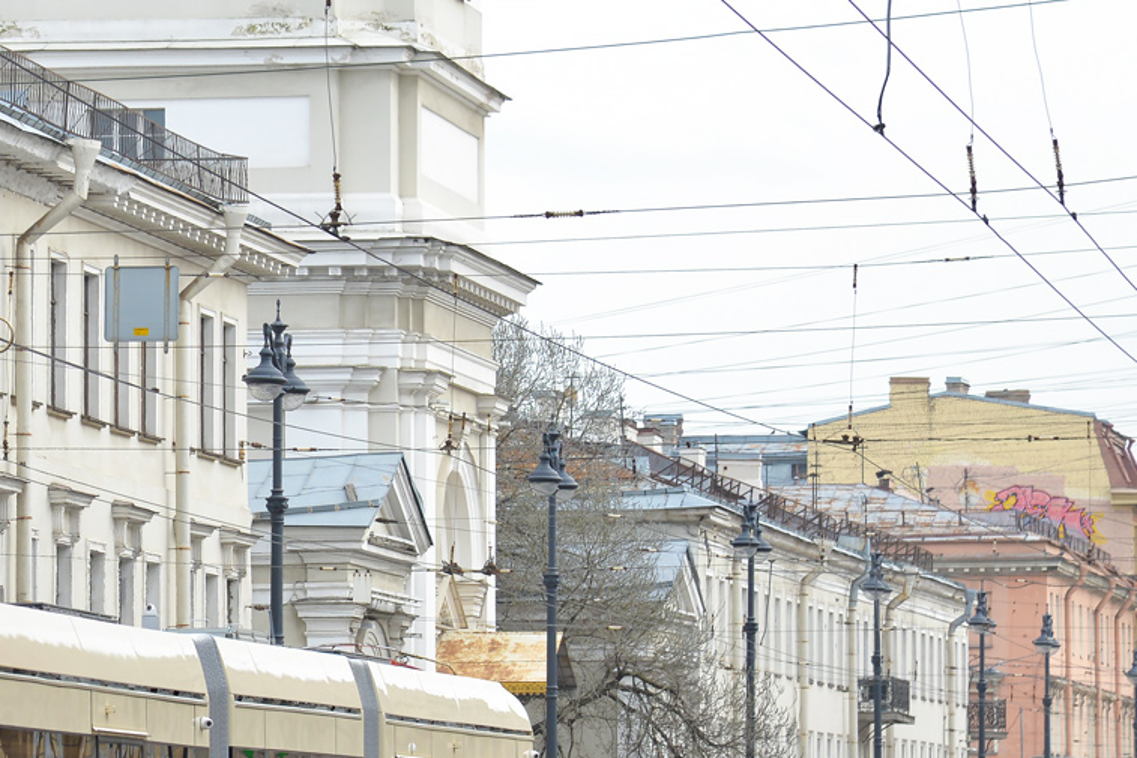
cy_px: 579
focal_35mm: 218
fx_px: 6886
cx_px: 33
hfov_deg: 9.4
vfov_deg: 6.3
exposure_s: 1/320
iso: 320
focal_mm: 110
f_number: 7.1
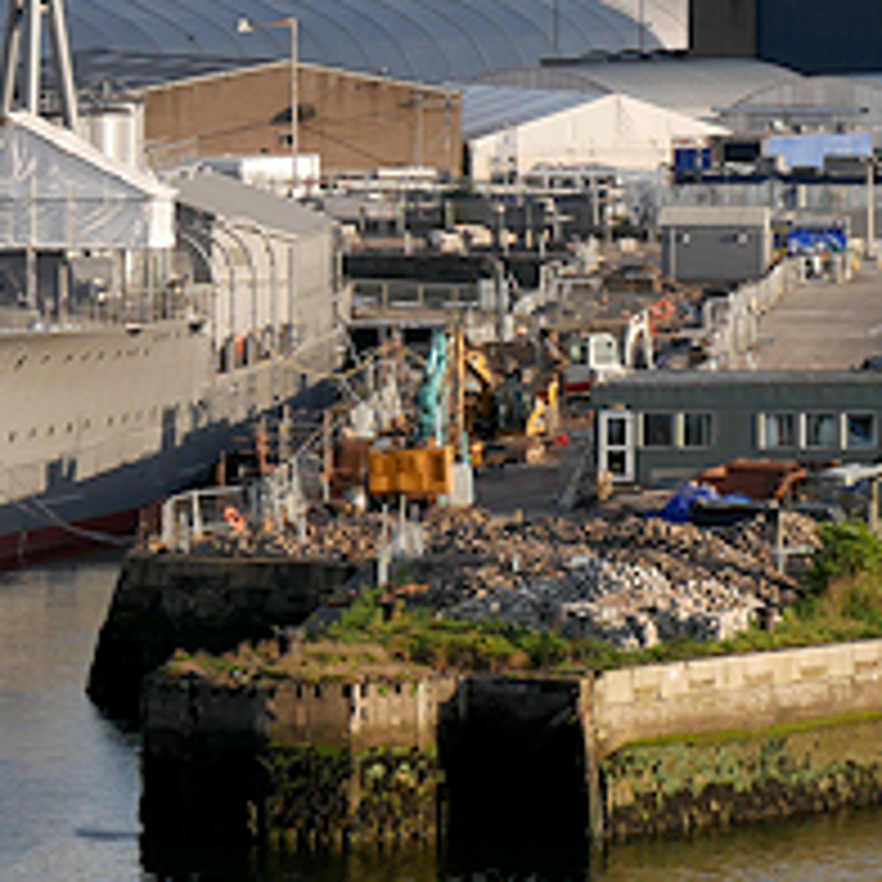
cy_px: 207
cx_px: -324
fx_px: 11473
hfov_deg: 4.4
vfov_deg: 4.4
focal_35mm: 398
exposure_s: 1/160
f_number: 9
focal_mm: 69
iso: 200
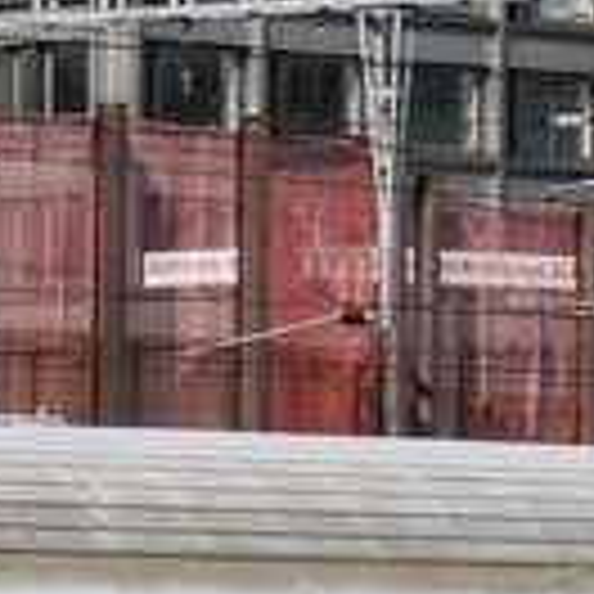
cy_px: 832
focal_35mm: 465
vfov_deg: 3.8
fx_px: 9028
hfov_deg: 3.7
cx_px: -504
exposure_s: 1/250
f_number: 9
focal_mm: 29
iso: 160
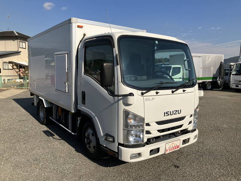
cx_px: 120
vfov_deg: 49.7
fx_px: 195
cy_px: 90
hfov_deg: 63.4
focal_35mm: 28
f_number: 1.8
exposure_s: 1/2825
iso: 32
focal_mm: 3.99
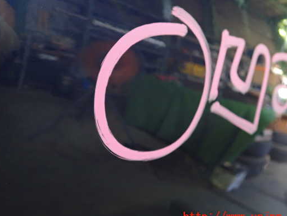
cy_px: 98
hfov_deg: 52.6
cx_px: 142
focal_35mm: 35
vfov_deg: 40.7
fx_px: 290
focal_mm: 5.4
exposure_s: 1/20
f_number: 2.3
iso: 800
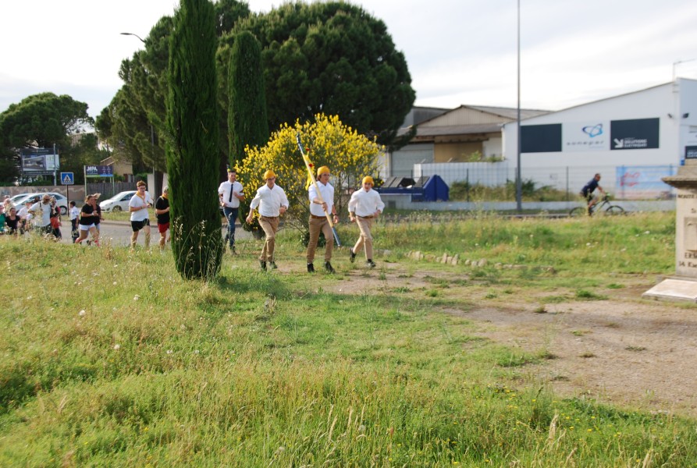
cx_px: 348
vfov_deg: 31.0
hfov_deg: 44.9
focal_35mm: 44
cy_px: 234
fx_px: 844
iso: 100
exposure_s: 1/125
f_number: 5.6
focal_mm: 29
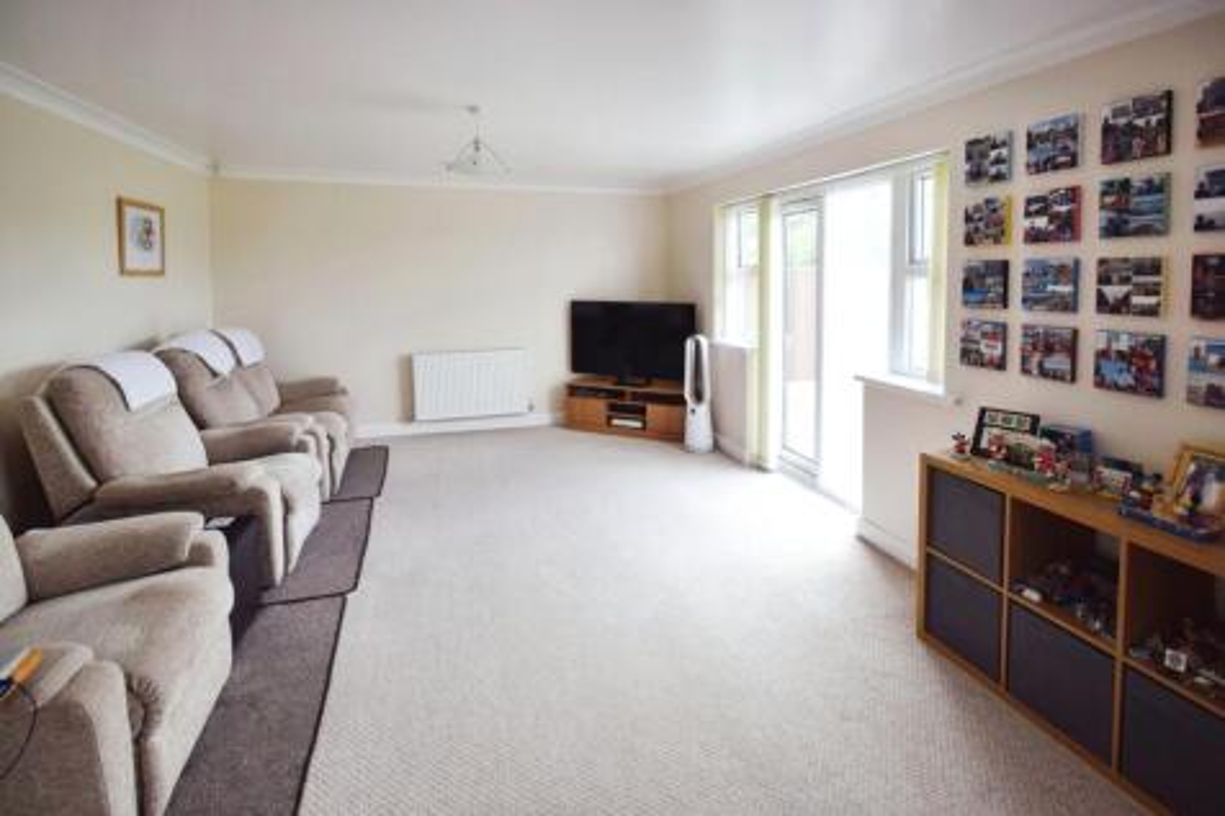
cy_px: 408
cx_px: 612
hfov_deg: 95.0
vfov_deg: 72.0
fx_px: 561
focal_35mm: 16
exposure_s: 1/125
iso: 400
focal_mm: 11
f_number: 5.6
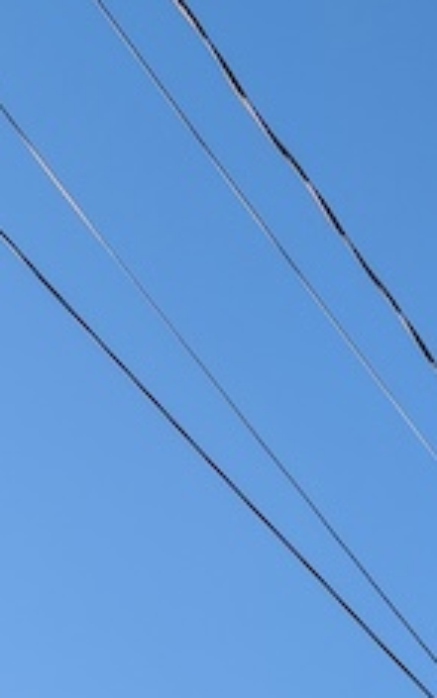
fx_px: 2190
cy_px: 1127
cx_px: 657
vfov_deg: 16.2
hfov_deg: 11.0
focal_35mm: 115
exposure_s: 1/1012
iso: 20
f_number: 1.68
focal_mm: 6.9
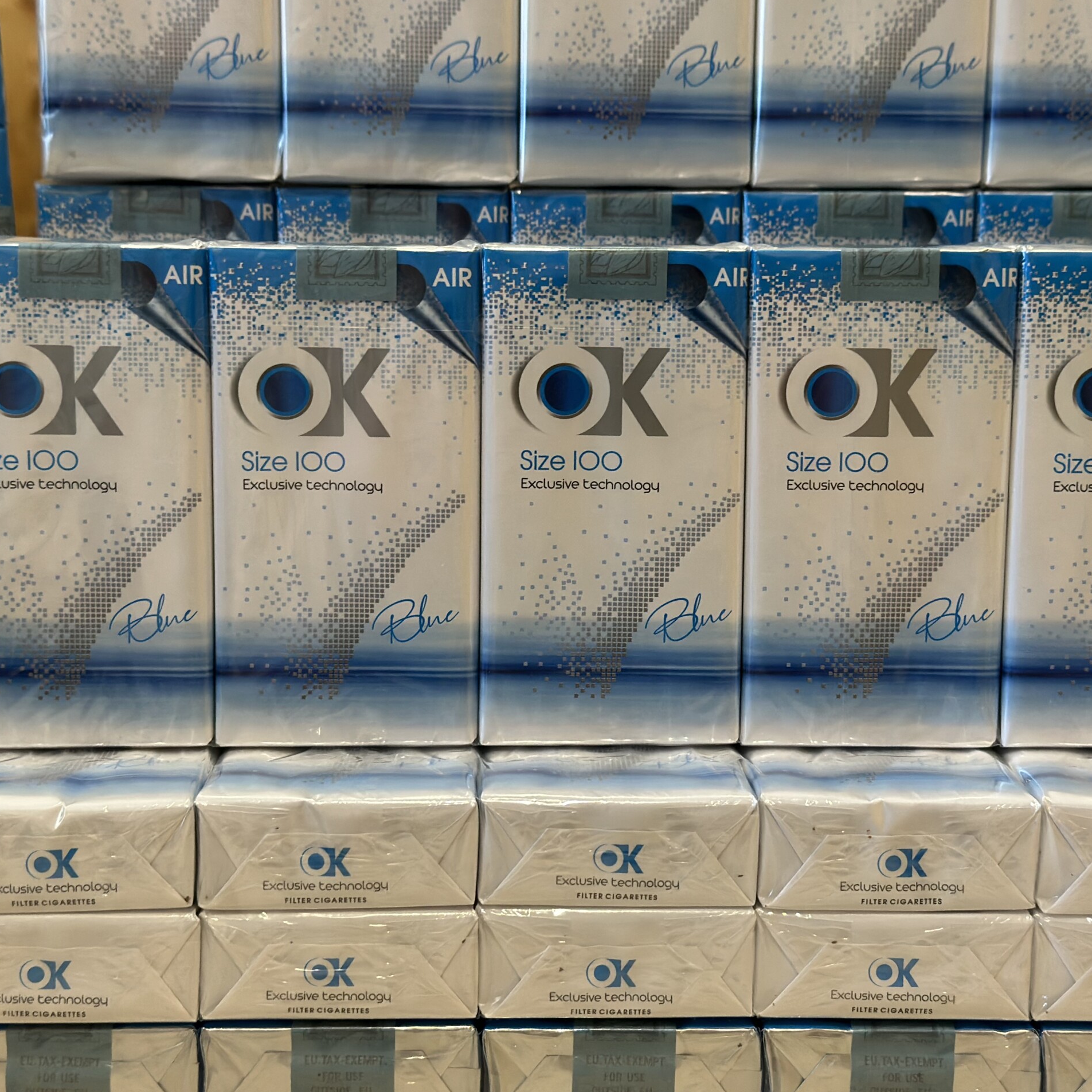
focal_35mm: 57
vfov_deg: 30.0
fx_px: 2034
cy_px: 545
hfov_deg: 30.0
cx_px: 597
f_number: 1.78
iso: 200
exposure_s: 1/60
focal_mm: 6.86
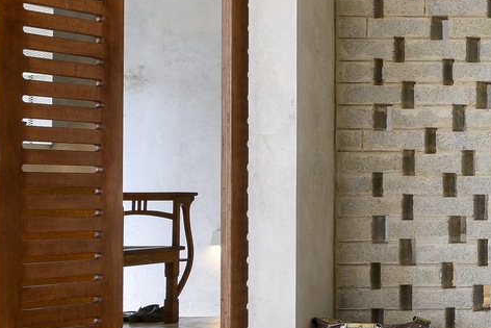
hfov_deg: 20.3
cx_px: 880
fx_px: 982
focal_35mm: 72
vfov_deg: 18.9
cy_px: 196
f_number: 13
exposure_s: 1/1.25
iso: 100
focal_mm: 17
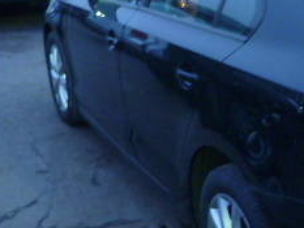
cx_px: 380
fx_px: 677
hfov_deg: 22.9
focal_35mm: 77
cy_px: 113
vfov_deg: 19.2
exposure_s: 1/4
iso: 400
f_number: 3.3
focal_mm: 5
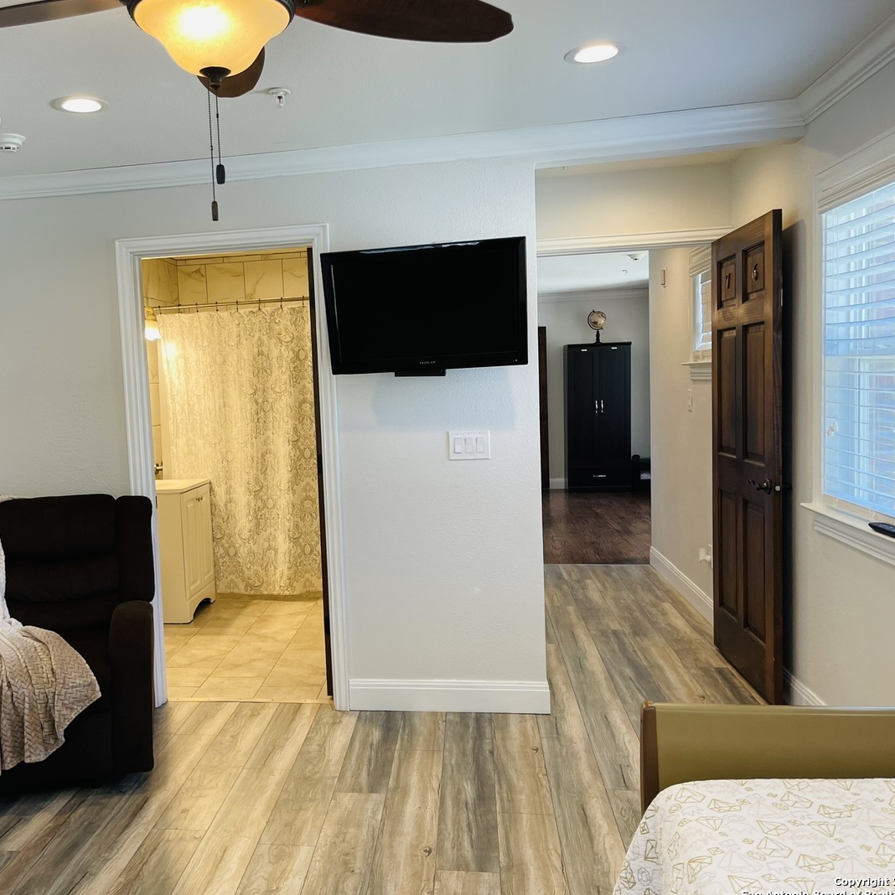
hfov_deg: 51.8
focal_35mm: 31
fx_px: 907
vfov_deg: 52.5
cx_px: 319
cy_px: 449
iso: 80
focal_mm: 5.1
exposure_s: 1/120
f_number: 1.6
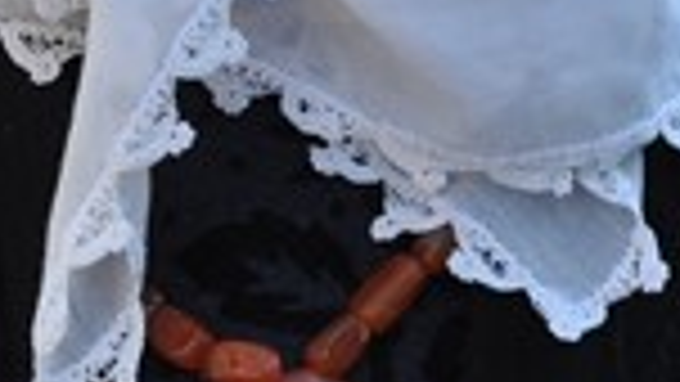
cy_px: -229
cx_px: 207
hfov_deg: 6.4
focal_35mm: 337
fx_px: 6077
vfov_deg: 3.6
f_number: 9
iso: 500
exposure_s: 1/320
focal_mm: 50
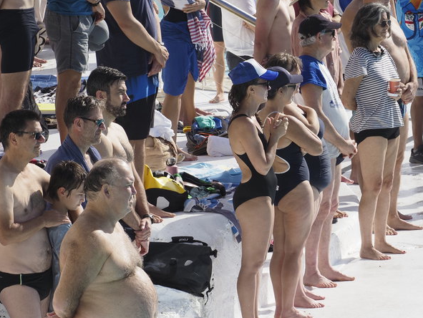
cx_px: 253
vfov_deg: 4.0
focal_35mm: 372
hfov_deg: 5.3
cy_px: 92
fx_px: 4549
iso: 200
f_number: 10
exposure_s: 1/320
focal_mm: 110
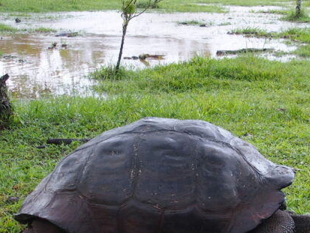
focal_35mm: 114
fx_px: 1021
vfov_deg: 12.8
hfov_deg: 17.2
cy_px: 238
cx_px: 224
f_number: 2.8
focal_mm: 9.8
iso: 100
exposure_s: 1/160
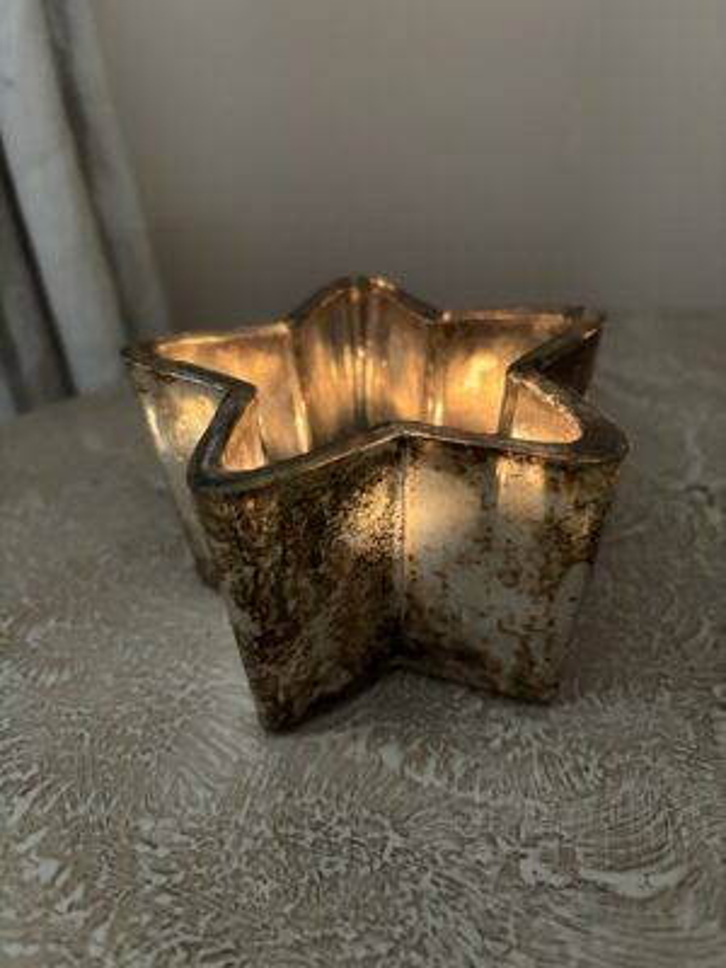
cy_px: 484
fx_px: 727
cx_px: 363
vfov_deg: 67.3
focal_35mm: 26
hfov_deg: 53.1
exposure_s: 1/30
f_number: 1.6
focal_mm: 5.96
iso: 640
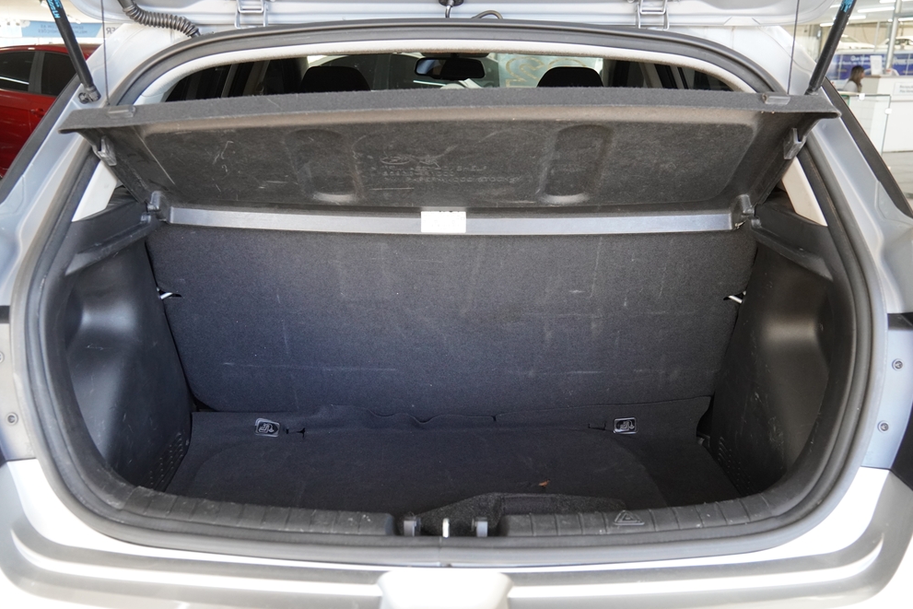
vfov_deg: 42.3
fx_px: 786
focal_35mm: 31
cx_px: 452
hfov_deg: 60.3
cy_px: 297
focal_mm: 20
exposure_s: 1/160
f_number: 4
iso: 1250
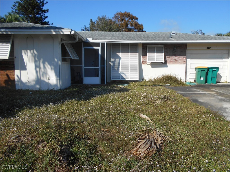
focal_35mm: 26
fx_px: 173
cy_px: 86
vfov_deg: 53.1
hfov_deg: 67.3
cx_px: 115
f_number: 3.2
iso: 80
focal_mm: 4.6
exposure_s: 1/1250
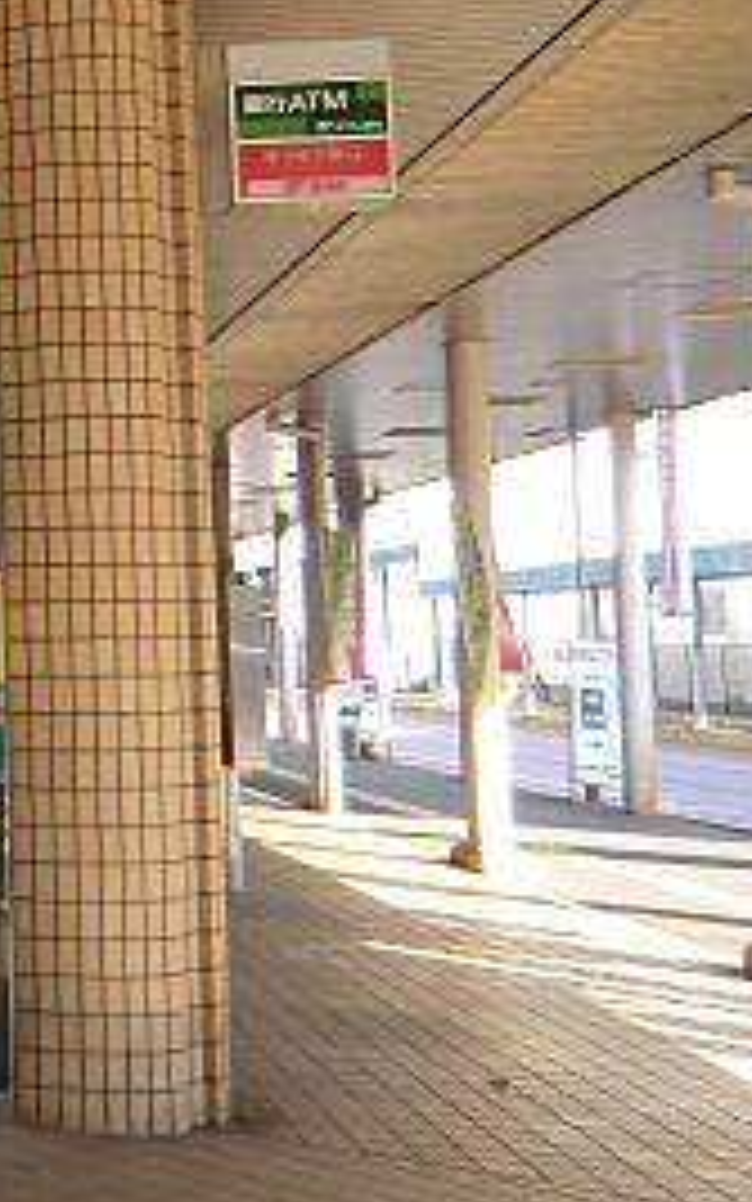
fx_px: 1999
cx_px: -599
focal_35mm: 61
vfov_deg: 33.3
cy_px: 455
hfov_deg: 17.4
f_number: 3.2
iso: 64
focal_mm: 4.3
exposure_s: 1/60
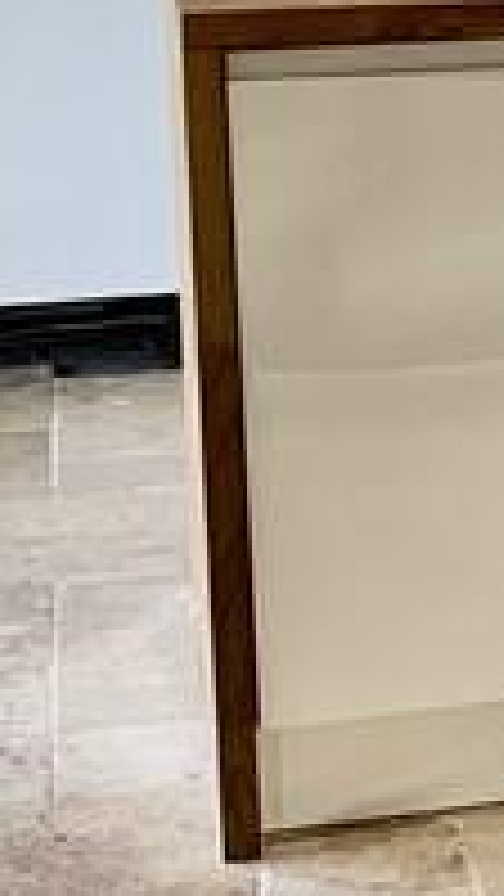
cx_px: 1580
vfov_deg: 14.5
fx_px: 3467
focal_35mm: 146
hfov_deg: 7.3
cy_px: 54
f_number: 1.8
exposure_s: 1/61
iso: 100
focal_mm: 4.25
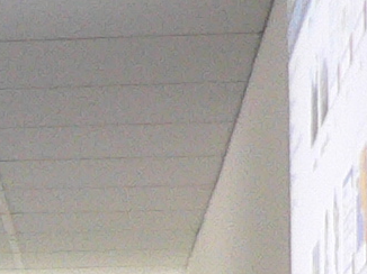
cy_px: 688
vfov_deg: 5.1
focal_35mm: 283
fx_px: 2998
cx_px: -706
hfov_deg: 6.4
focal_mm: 6
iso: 200
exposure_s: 1/15
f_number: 2.8
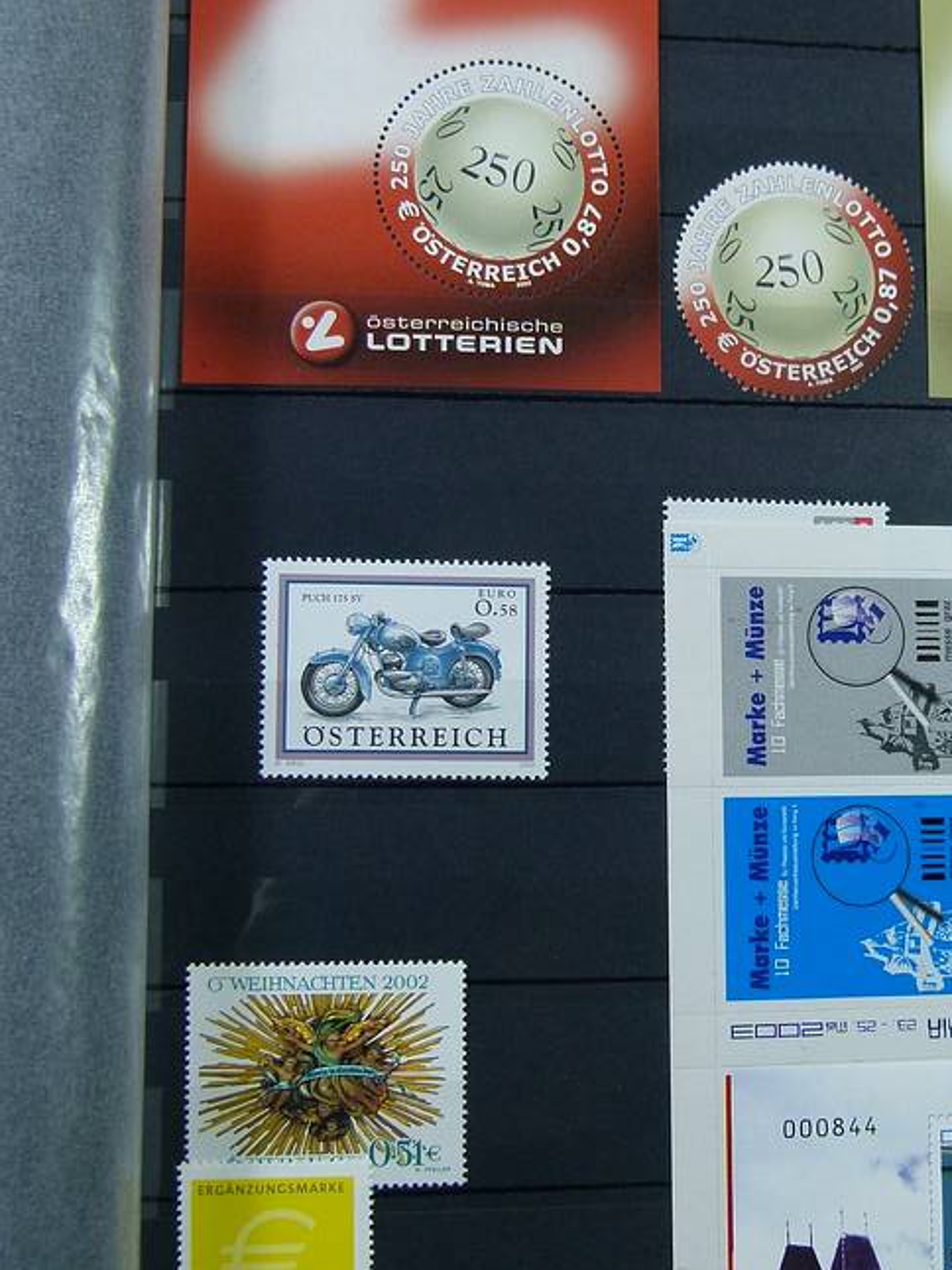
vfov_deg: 35.5
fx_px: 1979
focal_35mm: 54
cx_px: 722
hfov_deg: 26.7
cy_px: 660
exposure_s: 1/100
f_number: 3
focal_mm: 6.2
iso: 100
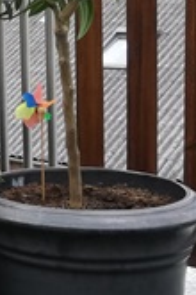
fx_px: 890
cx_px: -244
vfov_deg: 18.6
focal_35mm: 109
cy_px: 68
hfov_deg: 11.0
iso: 64
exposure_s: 1/100
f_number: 2.2
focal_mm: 3.81
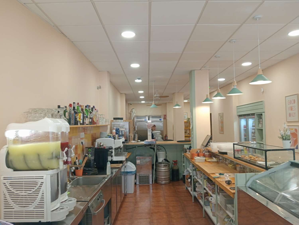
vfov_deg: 49.8
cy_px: 112
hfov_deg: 63.4
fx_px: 242
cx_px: 150
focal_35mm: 28
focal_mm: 3.98
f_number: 1.8
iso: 218
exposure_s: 1/33.3
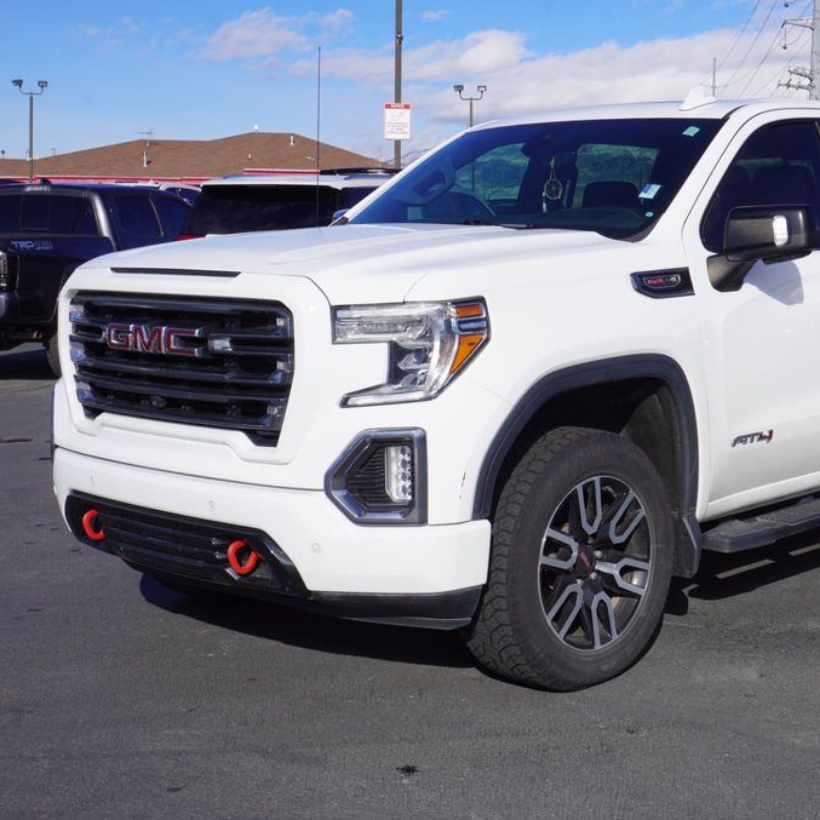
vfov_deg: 31.6
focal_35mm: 54
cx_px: 584
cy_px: 408
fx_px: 1447
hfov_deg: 31.2
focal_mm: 28
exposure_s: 1/250
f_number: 11
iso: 100
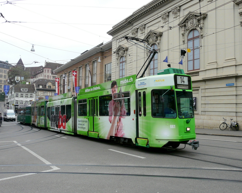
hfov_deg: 57.1
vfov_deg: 47.1
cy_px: 98
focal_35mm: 31
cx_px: 130
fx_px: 222
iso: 100
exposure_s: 1/200
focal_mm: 4.7
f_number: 5.6
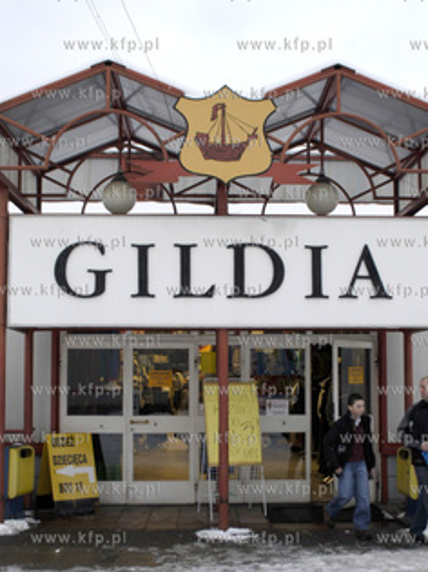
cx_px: 229
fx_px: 726
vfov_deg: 42.8
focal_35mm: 44
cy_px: 338
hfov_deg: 32.8
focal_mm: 24
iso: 100
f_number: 2.8
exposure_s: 1/80
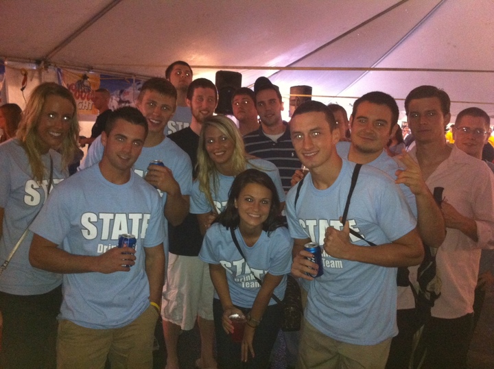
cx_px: 247
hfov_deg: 52.7
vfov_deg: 40.6
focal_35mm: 35
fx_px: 499
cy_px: 184
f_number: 2.8
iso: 500
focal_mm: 3.85
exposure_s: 1/15
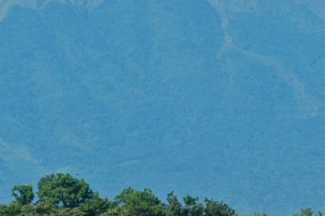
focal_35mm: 905
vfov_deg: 1.5
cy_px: 72
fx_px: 8159
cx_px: 62
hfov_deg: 2.3
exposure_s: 1/640
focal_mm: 155
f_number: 6.3
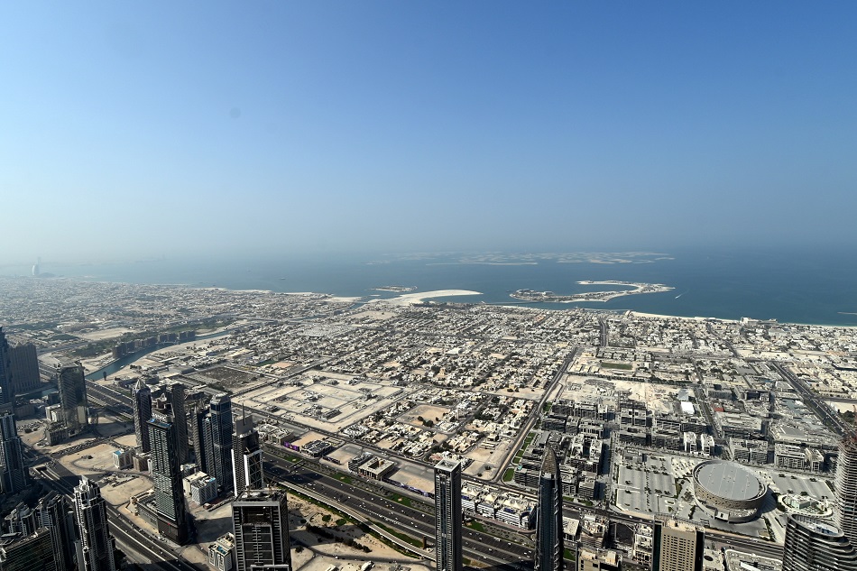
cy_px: 286
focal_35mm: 18
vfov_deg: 67.4
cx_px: 428
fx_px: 428
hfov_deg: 90.0
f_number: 9
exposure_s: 1/640
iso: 100
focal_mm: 12
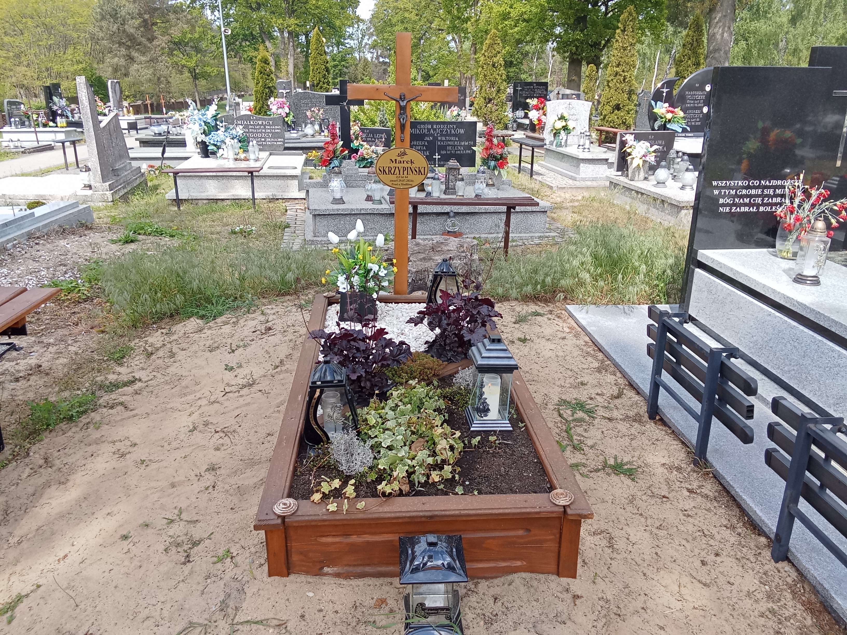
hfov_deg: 65.3
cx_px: 424
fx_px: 661
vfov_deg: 51.4
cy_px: 318
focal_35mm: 27
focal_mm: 2.79
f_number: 2
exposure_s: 1/661
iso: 101
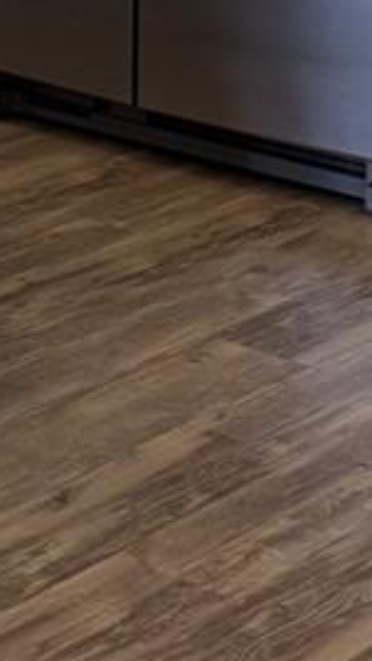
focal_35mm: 150
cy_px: -525
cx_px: -567
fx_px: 2627
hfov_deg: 7.5
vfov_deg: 13.0
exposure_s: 1/120
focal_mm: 6.76
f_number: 1.78
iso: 100
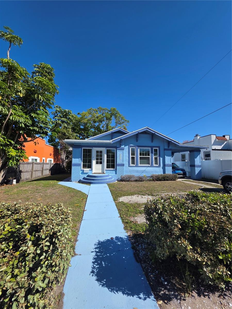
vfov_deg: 106.2
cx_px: 116
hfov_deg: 89.9
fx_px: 116
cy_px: 154
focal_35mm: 13
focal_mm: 2.2
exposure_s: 1/2378
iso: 40
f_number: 1.9
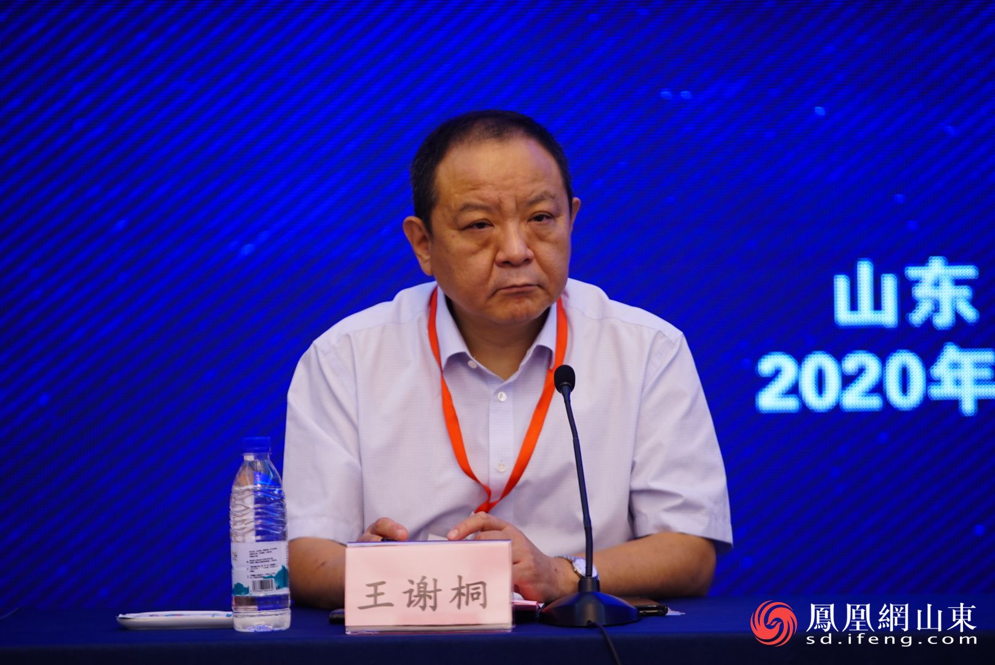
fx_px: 5532
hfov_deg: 10.3
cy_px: 332
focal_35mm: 200
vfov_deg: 6.9
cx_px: 498
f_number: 2.8
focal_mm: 200
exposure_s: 1/100
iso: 1000
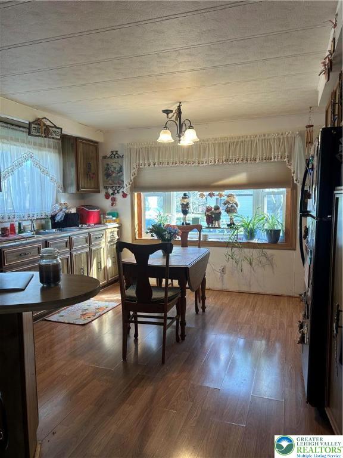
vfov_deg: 67.3
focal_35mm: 26
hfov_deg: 53.1
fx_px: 344
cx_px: 172
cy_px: 229
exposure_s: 1/120
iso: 64
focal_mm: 5.7
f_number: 1.5
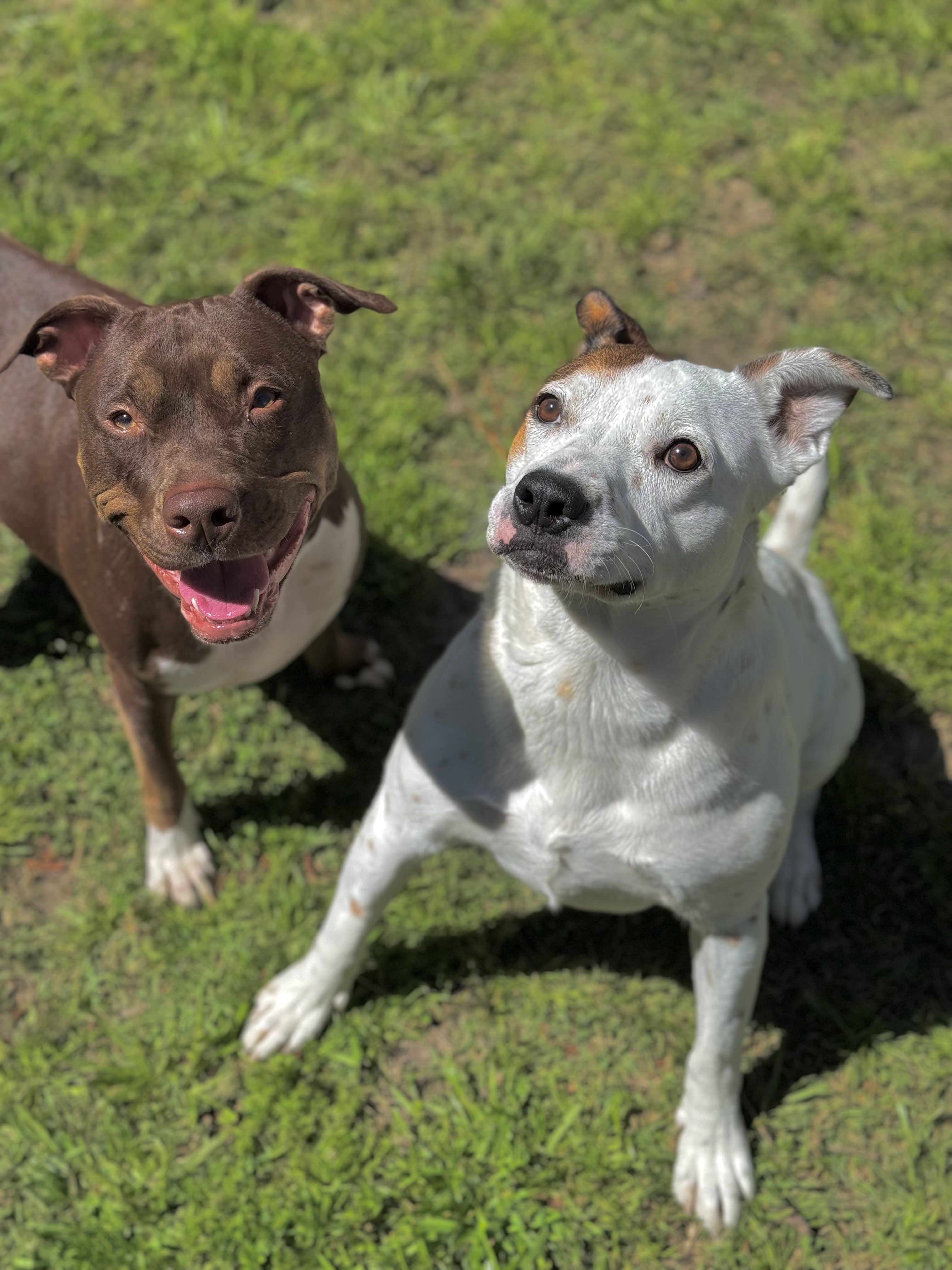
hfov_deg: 30.3
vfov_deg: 39.7
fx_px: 1760
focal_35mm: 48
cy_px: 635
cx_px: 476
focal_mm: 6.76
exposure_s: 1/4310
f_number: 1.78
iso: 64
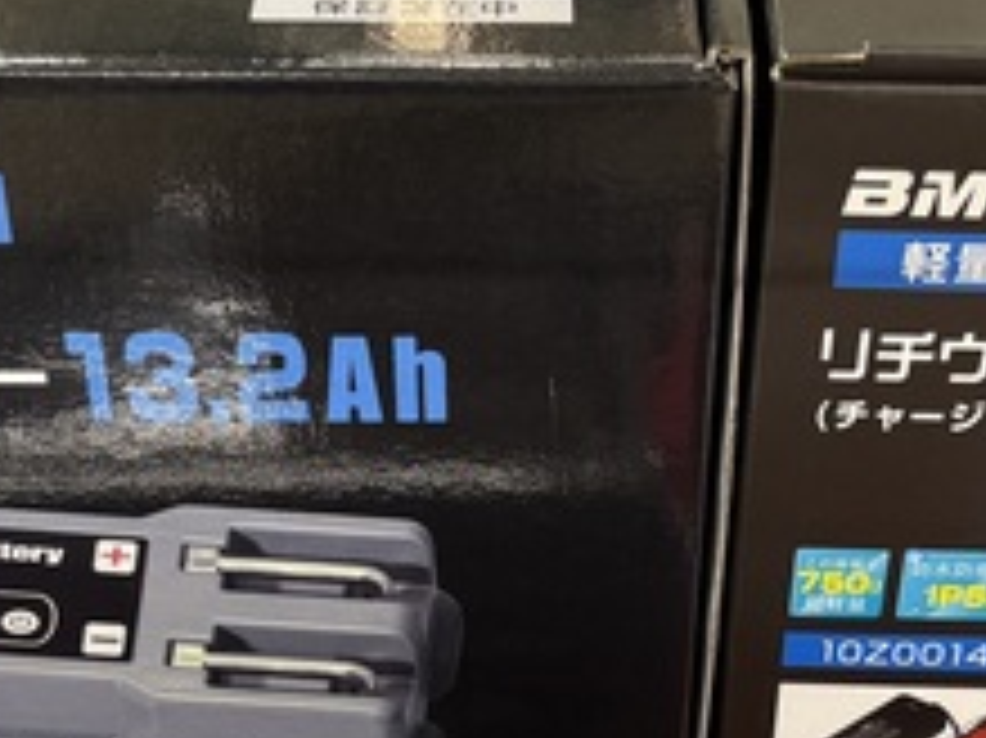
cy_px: 693
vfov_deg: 19.0
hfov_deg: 25.7
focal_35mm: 76
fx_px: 2164
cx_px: 509
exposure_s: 1/60
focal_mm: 5.96
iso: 200
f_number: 1.6
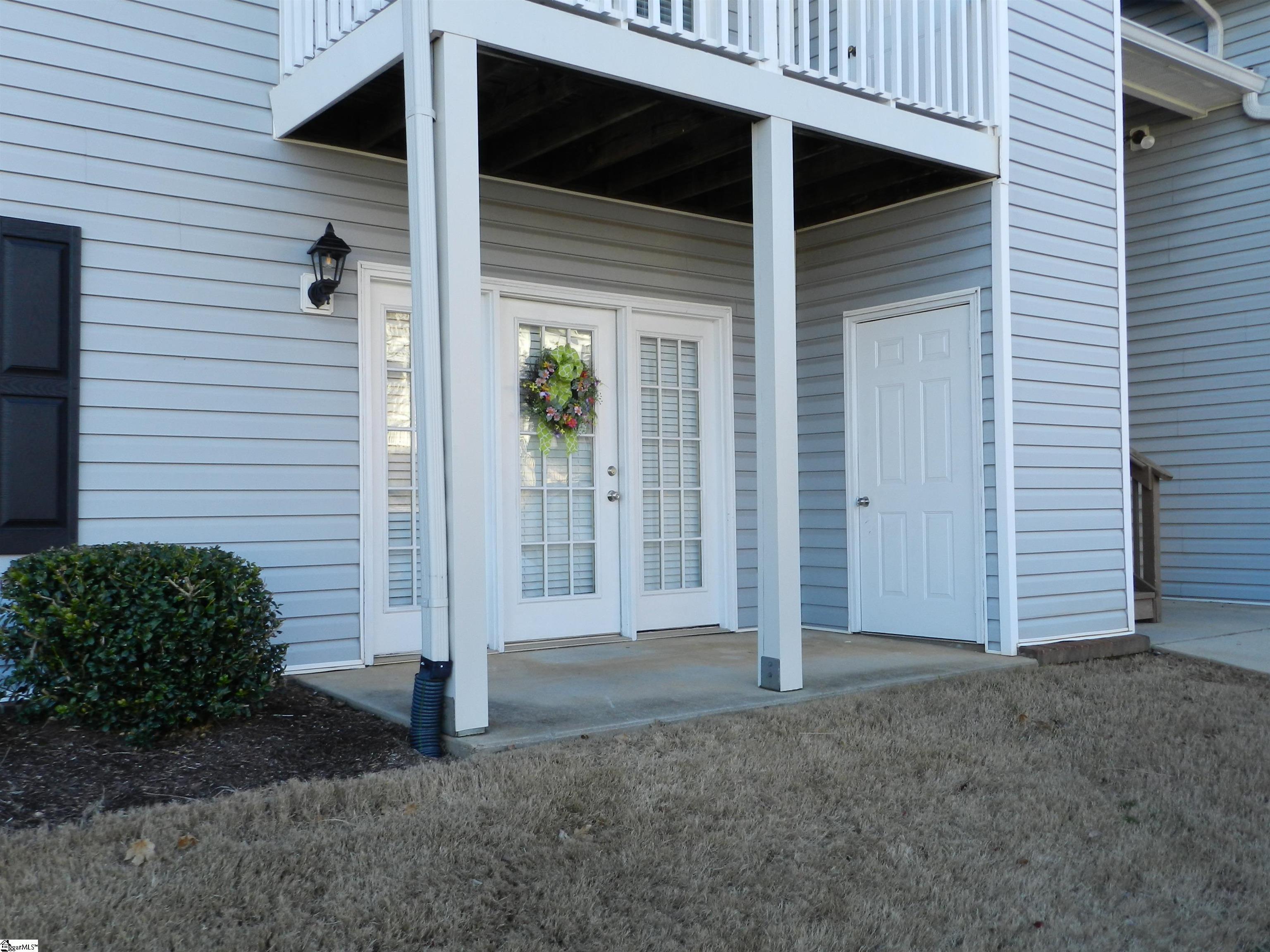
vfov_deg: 44.2
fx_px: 1174
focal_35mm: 32
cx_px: 635
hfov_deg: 56.8
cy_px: 476
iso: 160
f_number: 3.7
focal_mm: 5.6
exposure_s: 1/200
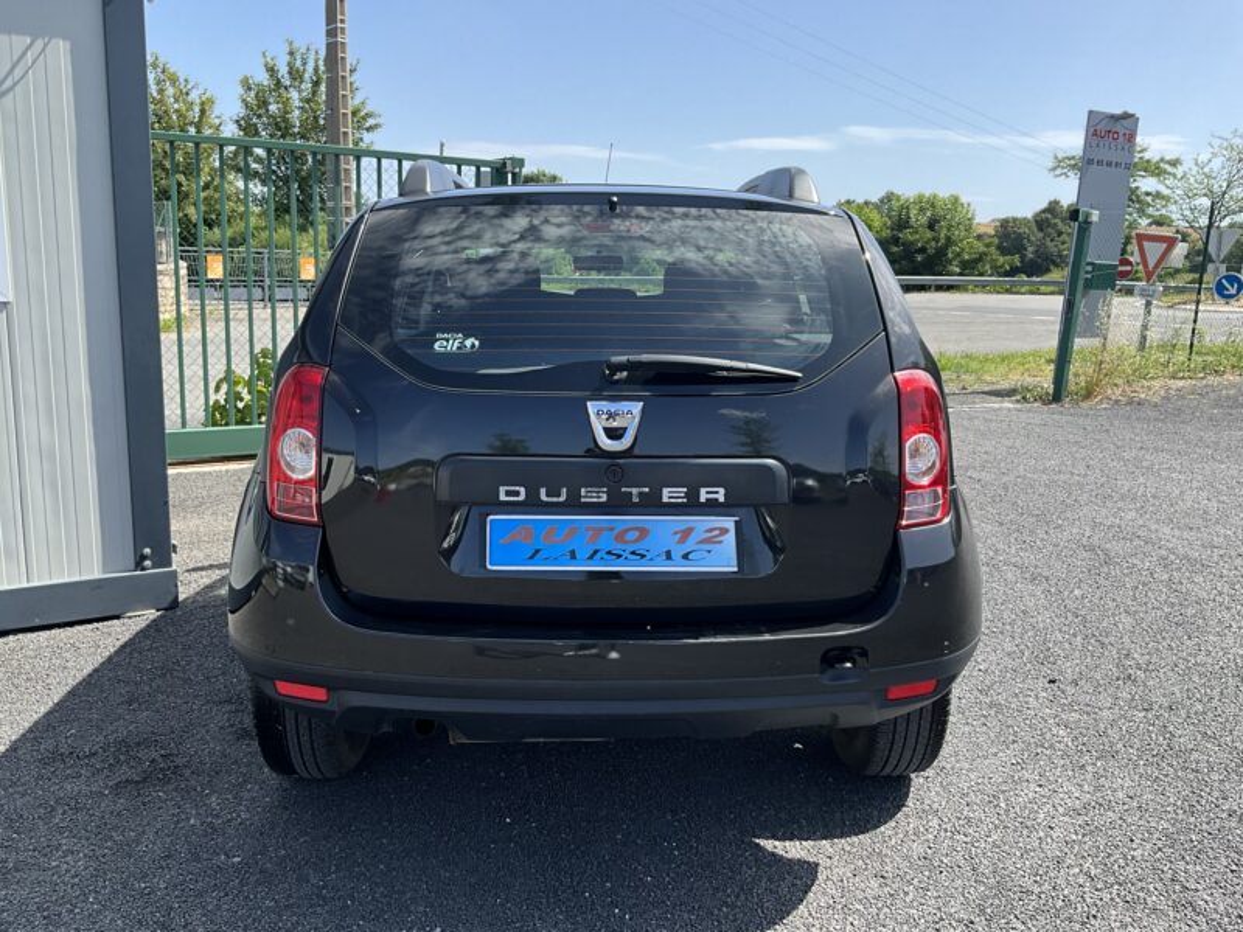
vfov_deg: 48.2
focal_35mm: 29
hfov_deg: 61.7
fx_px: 1041
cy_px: 466
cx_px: 622
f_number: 1.8
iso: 25
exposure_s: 1/869
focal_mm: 3
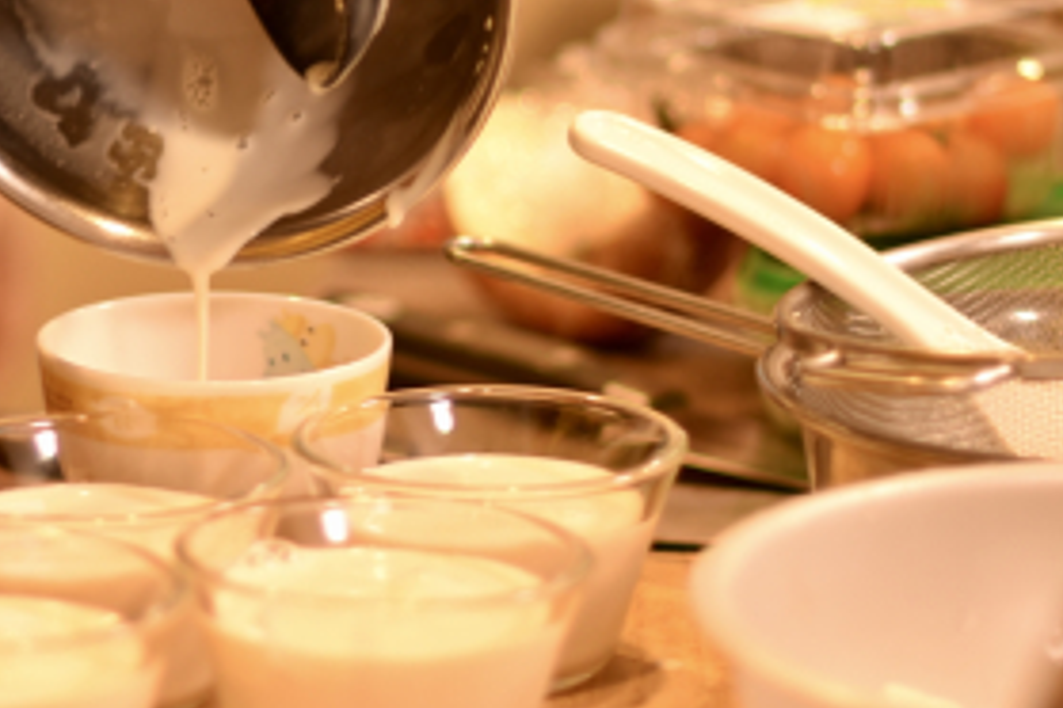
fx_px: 5551
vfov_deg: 7.3
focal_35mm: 188
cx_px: 57
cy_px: 188
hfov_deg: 10.9
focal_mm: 50
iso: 100
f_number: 1.4
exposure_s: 1/40
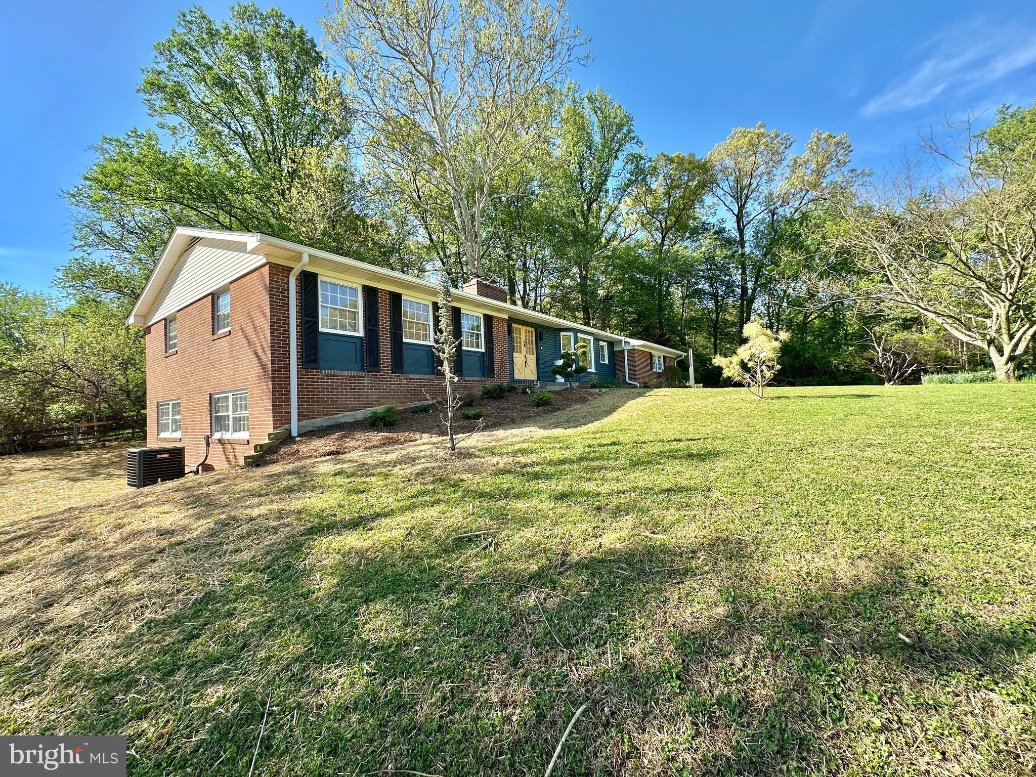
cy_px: 388
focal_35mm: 14
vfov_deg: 85.7
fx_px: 419
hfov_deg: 102.1
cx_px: 518
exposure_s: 1/500
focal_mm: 2.22
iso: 40
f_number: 2.2
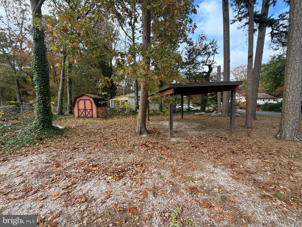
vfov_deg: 85.7
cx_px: 151
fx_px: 122
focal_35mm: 14
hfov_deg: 102.1
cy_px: 114
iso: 50
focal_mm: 2.22
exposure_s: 1/290
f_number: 2.2
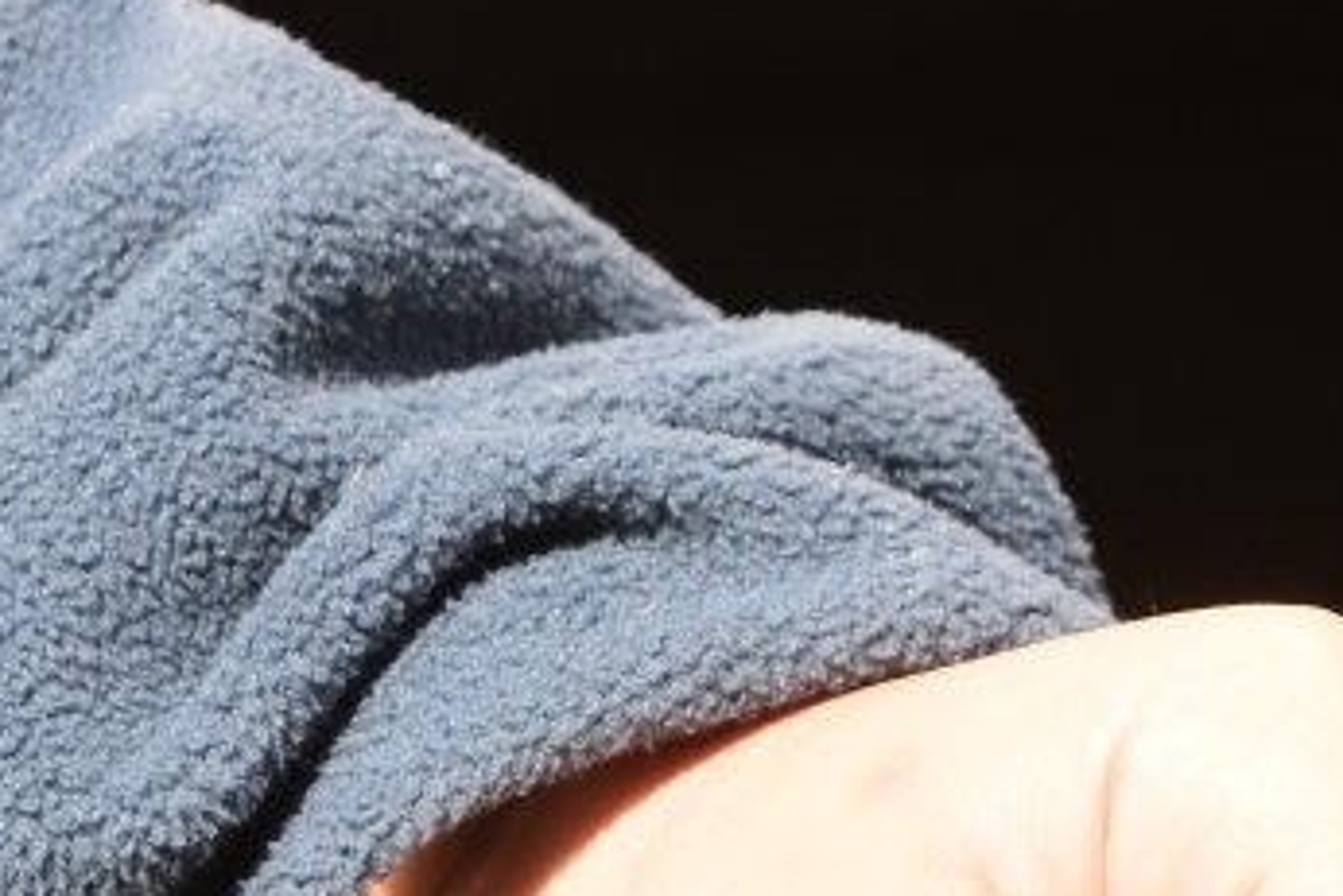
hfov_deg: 4.0
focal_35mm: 520
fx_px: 19418
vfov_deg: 2.6
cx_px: 1327
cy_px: 2019
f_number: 8
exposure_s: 1/500
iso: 560
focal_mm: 75
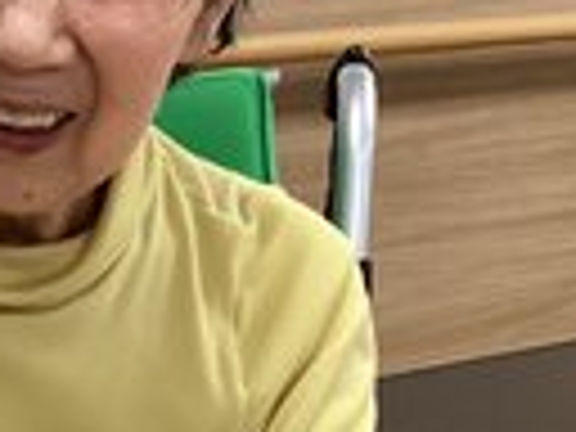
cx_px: -45
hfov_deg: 17.5
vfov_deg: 13.3
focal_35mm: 109
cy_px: 495
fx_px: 1814
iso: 250
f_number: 2.4
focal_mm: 3.3
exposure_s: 1/60
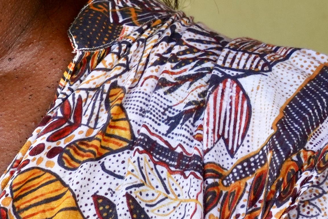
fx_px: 2669
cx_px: -212
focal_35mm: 293
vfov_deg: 4.7
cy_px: -50
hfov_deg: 6.9
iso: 320
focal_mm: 67
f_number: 8
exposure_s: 1/160
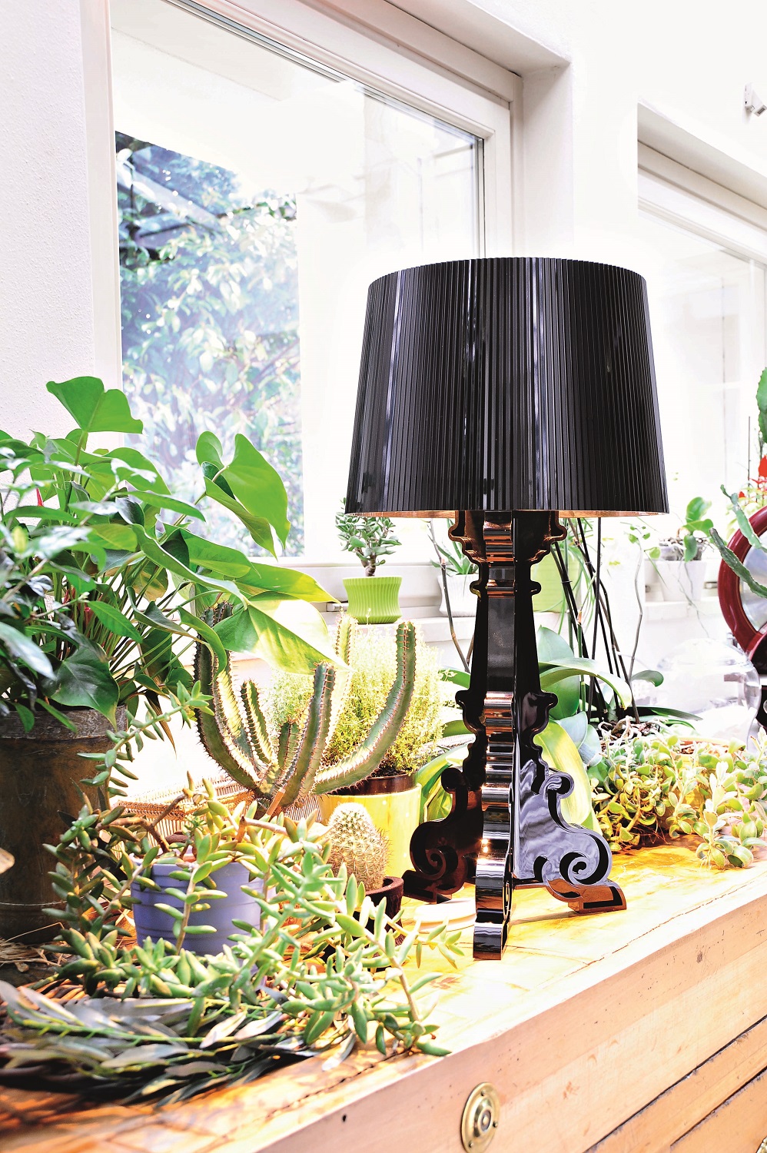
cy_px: 576
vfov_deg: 48.5
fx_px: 1280
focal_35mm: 40
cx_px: 384
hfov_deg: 33.4
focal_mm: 40
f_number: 8
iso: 1000
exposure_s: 1
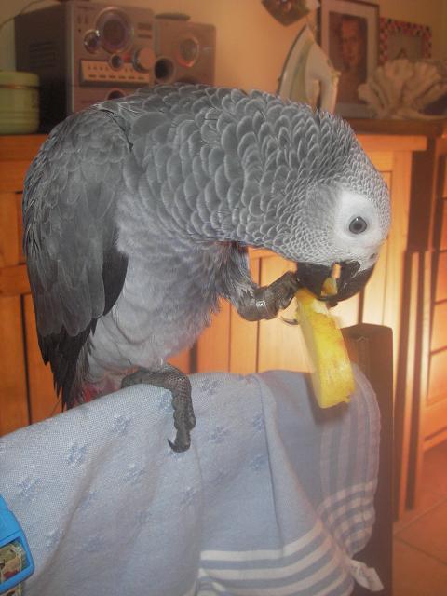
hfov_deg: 37.7
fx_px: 654
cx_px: 224
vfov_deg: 49.0
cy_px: 298
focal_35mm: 38
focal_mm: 6.3
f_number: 3.3
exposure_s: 1/30
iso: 100
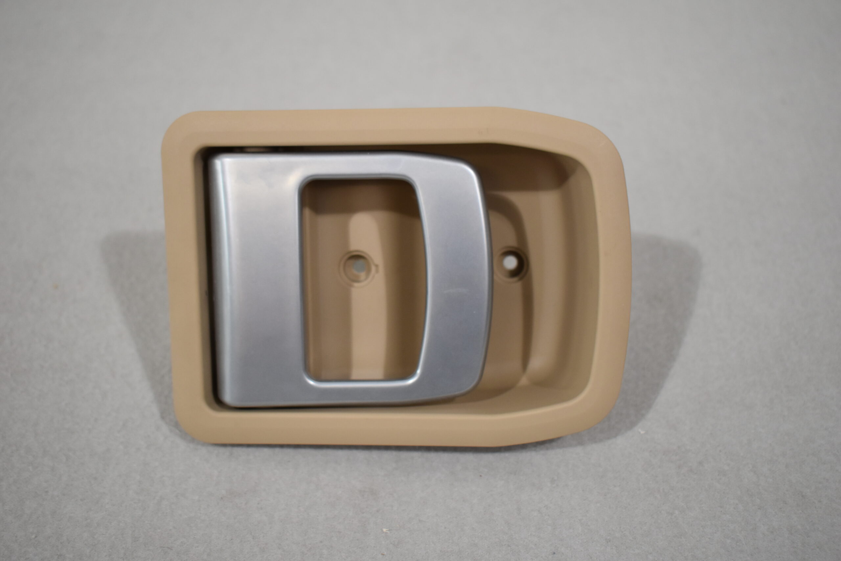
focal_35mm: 45
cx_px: 420
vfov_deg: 29.9
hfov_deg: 43.6
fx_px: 1051
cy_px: 280
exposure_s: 1/250
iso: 720
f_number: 4.2
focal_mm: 30
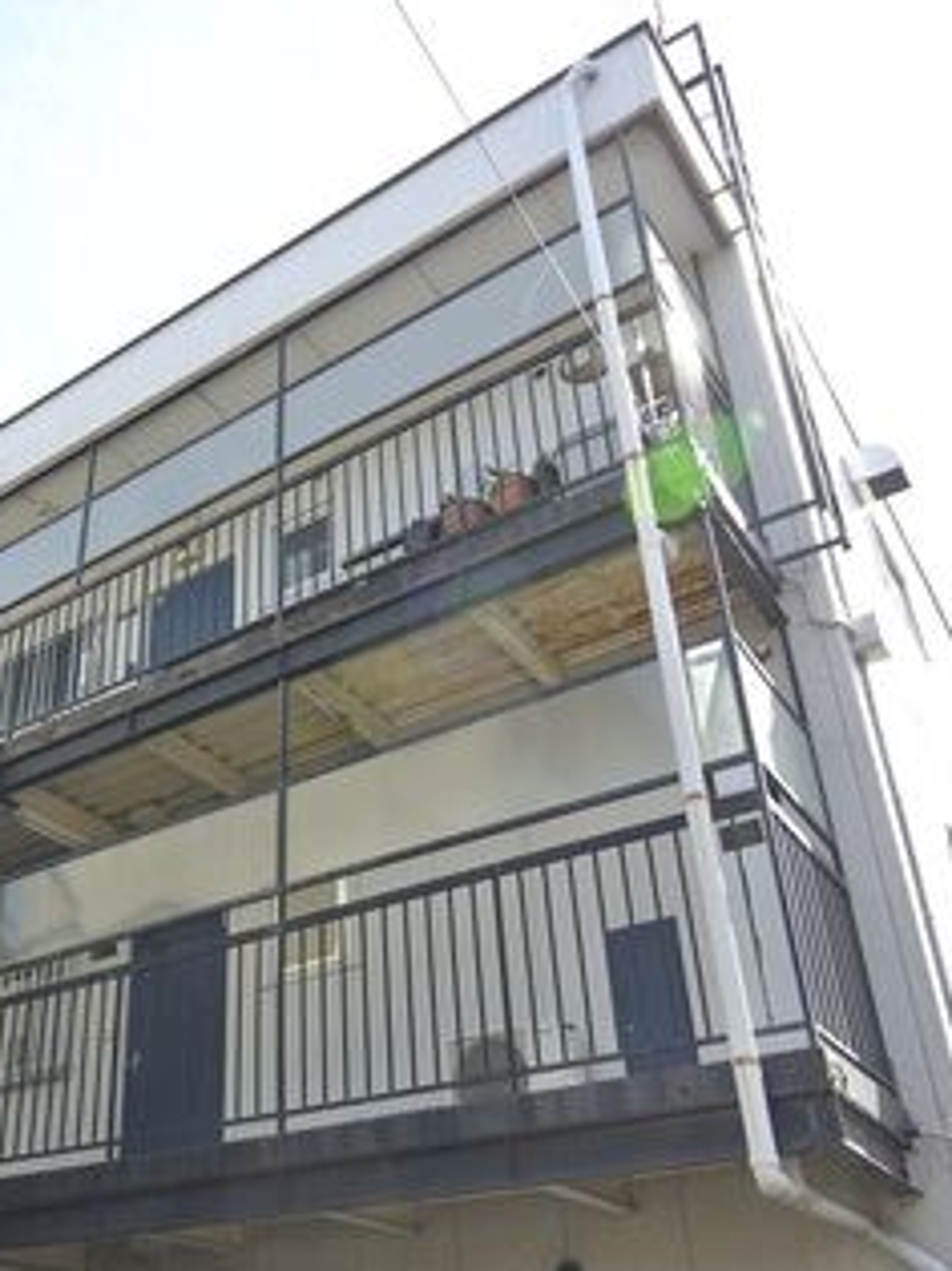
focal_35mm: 33
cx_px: 262
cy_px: 763
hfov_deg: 41.9
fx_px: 1211
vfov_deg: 55.0
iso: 100
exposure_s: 1/250
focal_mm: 6.7
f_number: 3.5
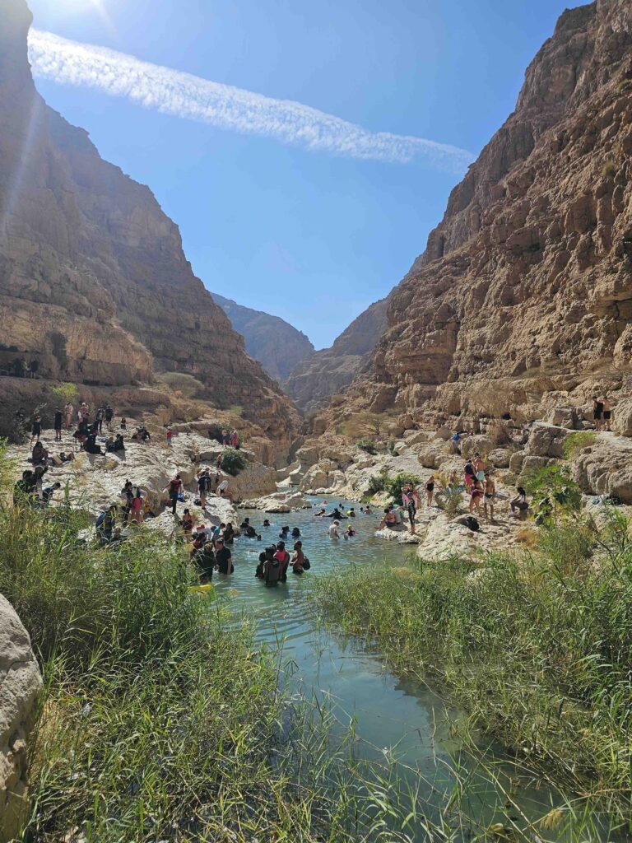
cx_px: 316
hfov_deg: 58.9
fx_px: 560
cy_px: 422
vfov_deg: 73.9
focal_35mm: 23
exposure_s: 1/2000
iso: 16
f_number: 1.7
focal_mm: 6.3
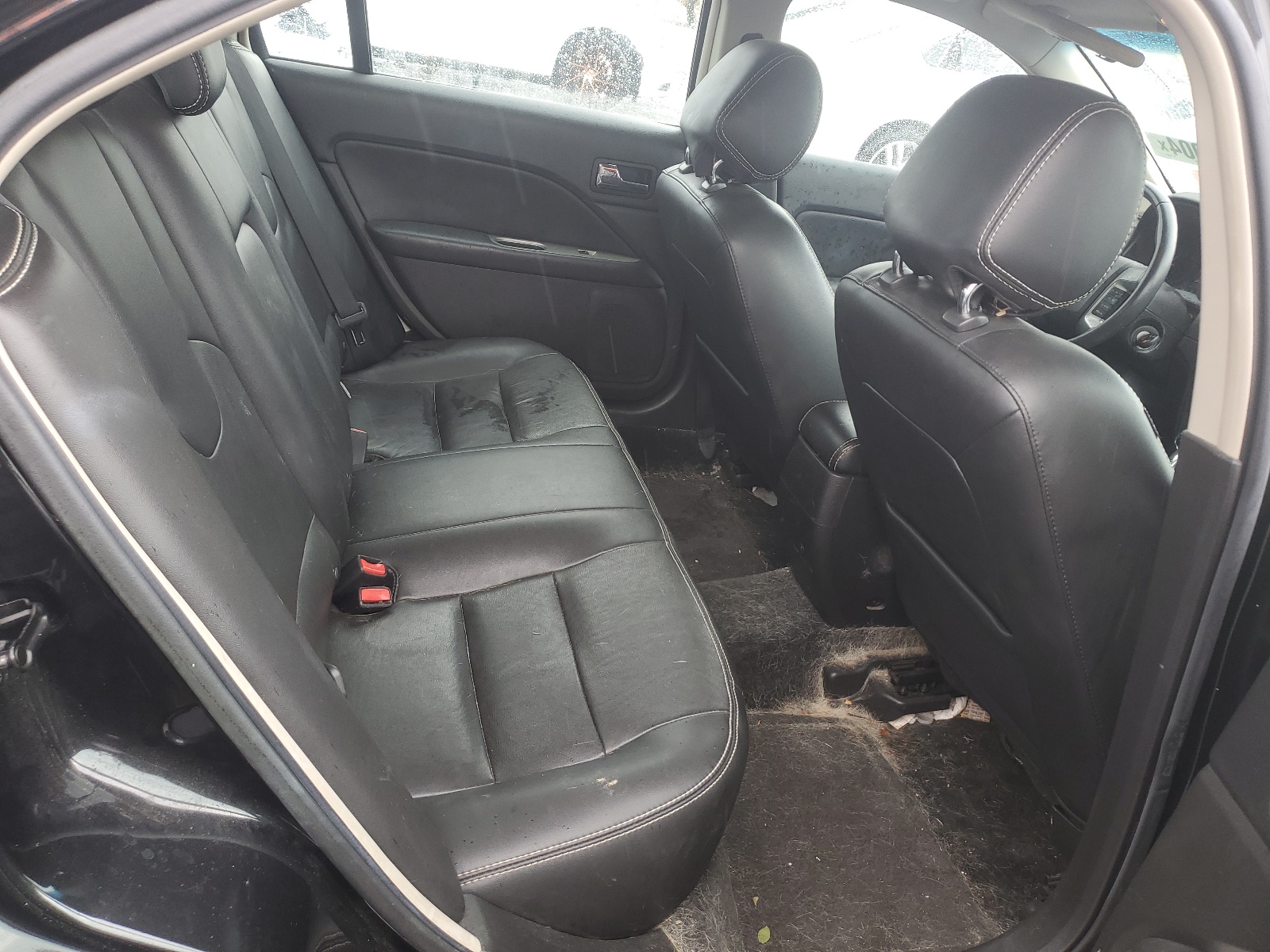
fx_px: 954
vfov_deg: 53.1
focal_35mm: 26
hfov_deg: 67.3
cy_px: 476
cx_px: 635
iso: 50
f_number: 1.5
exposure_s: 1/100
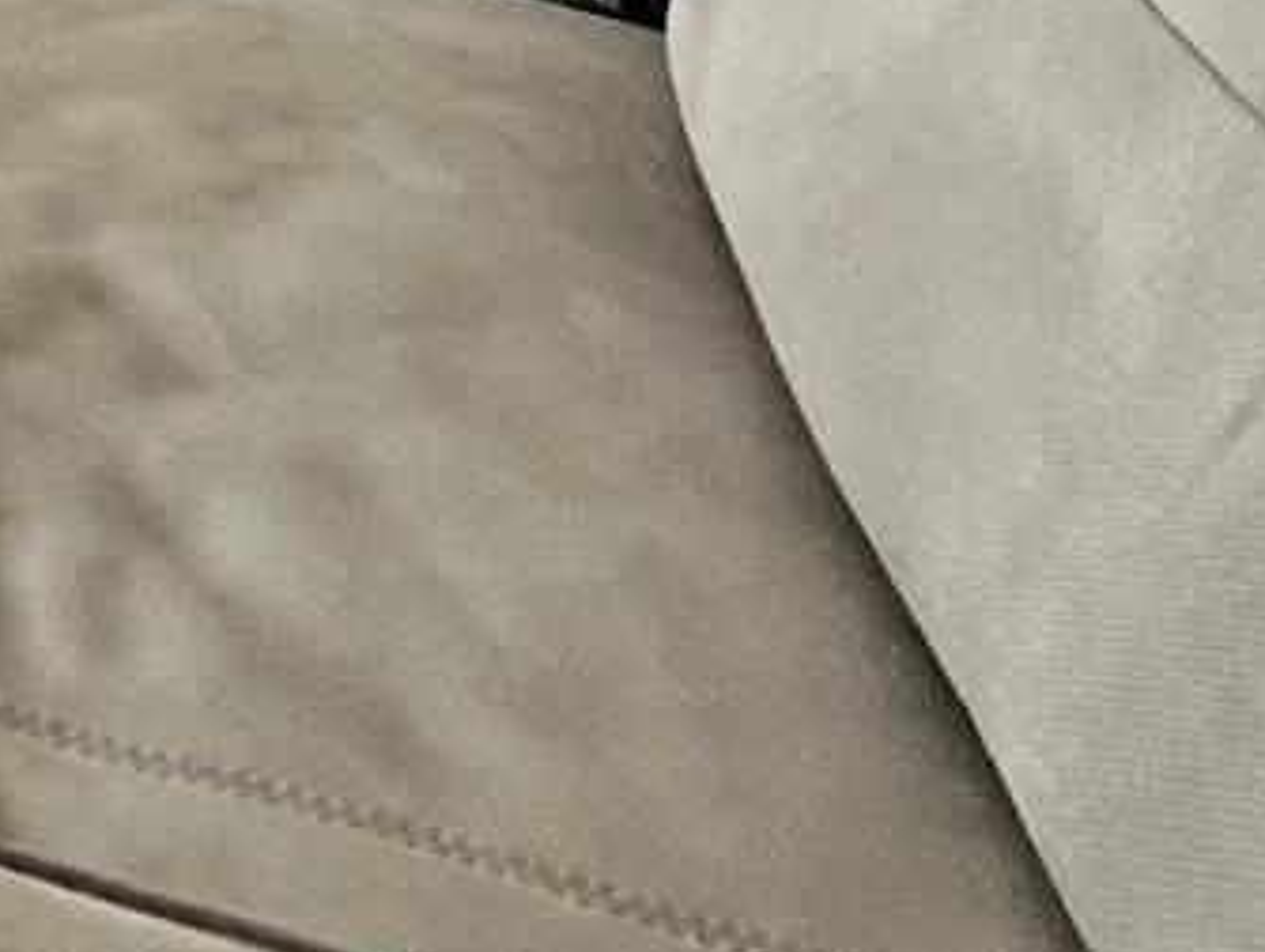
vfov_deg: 15.4
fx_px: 2268
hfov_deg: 17.4
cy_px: -1228
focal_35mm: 62
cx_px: -1465
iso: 200
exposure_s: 1/60
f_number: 1.8
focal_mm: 1.57
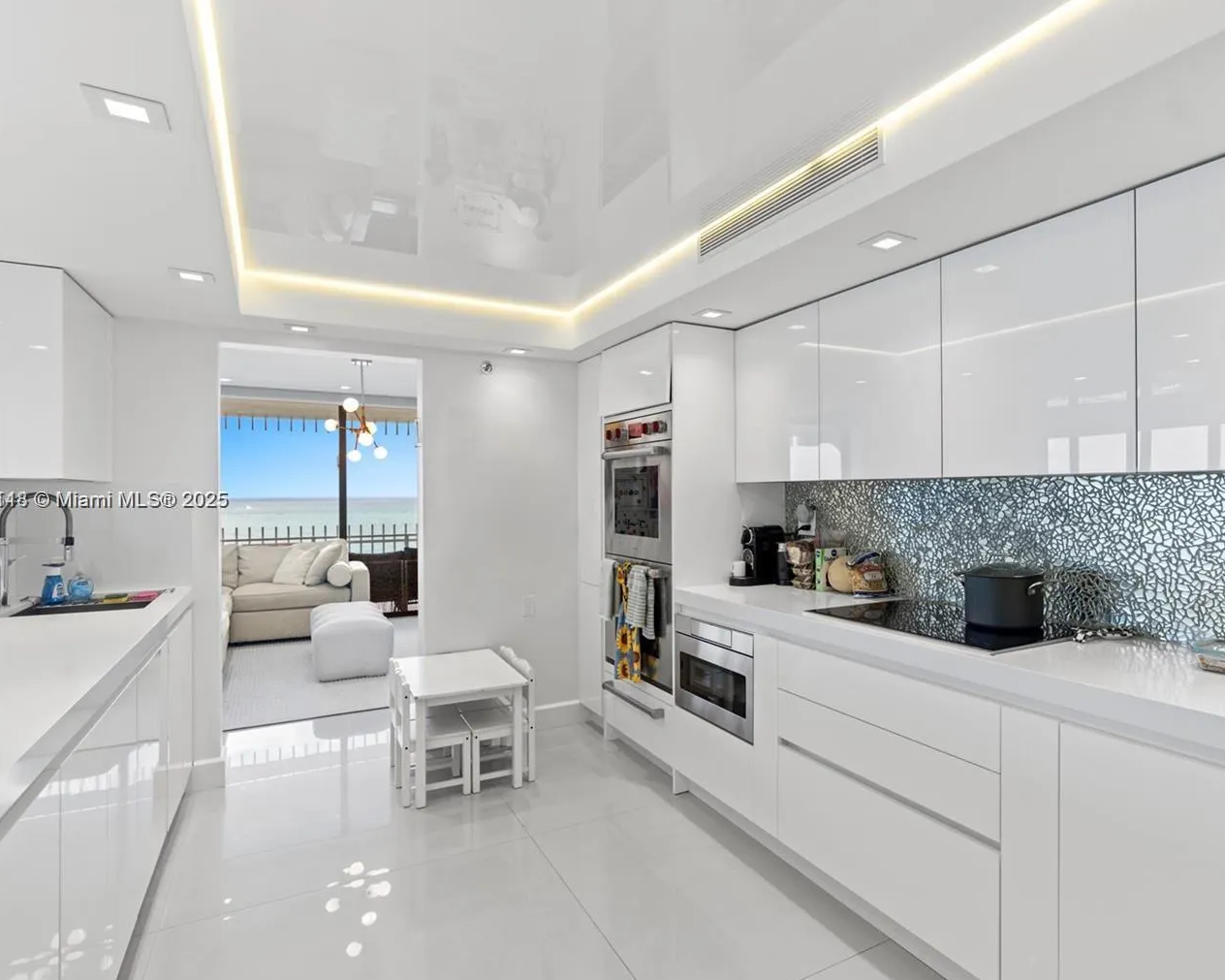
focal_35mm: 19
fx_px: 689
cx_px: 693
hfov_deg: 82.9
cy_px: 501
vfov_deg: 70.8
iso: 320
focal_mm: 16
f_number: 4.5
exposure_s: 1/25
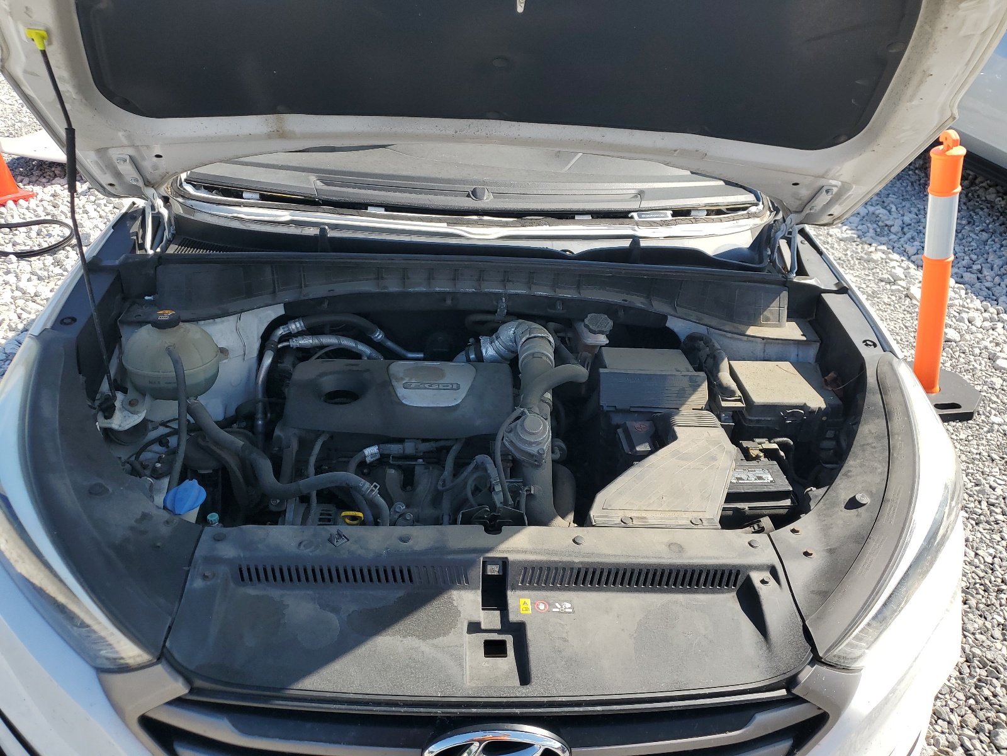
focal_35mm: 26
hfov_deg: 67.3
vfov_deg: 53.1
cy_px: 378
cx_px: 504
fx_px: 756
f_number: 1.5
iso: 50
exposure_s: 1/1667
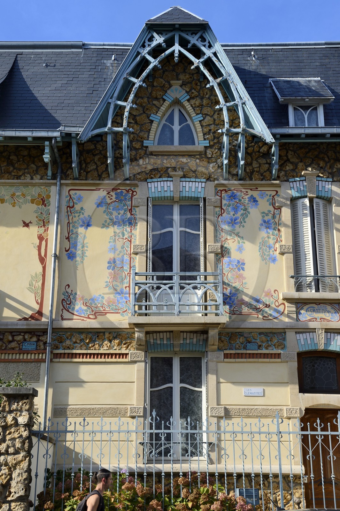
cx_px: 170
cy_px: 256
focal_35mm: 48
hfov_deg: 28.0
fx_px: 681
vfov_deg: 41.1
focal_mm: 48
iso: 200
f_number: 10
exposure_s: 1/250
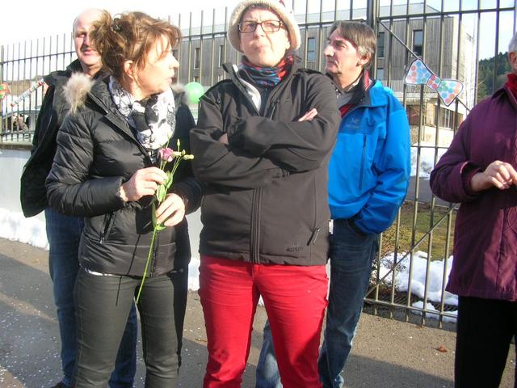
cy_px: 194
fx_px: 523
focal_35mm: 35
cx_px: 258
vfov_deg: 40.7
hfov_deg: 52.6
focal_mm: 5.8
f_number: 2.8
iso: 50
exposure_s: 1/286
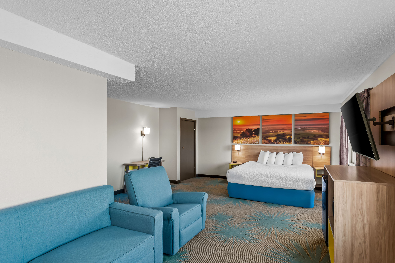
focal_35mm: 18
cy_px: 137
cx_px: 219
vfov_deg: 67.4
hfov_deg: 89.6
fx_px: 198
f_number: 9
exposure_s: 1/1.25
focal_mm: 16
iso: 200
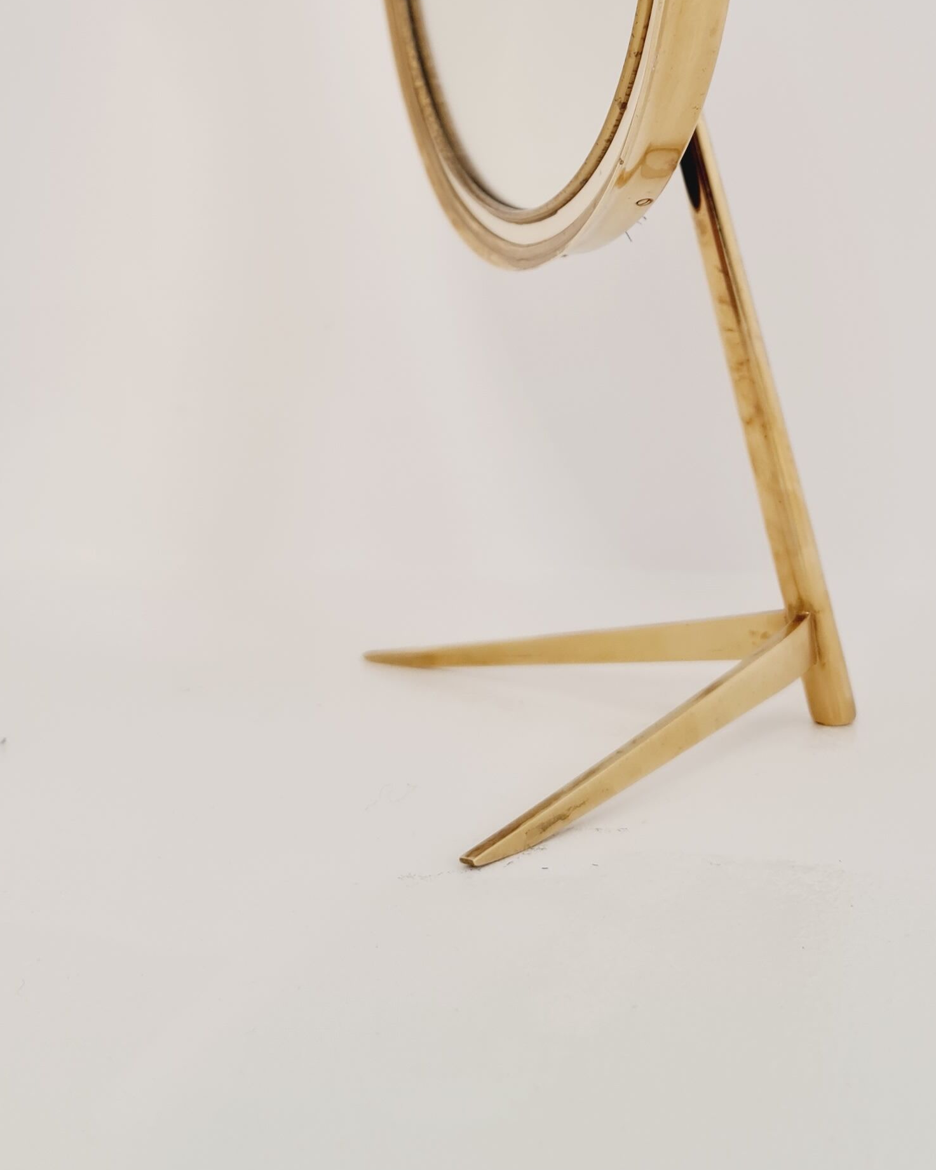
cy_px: 112
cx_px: 571
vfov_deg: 33.5
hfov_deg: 28.5
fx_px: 1836
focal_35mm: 53
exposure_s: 1/100
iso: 80
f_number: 1.8
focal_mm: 7
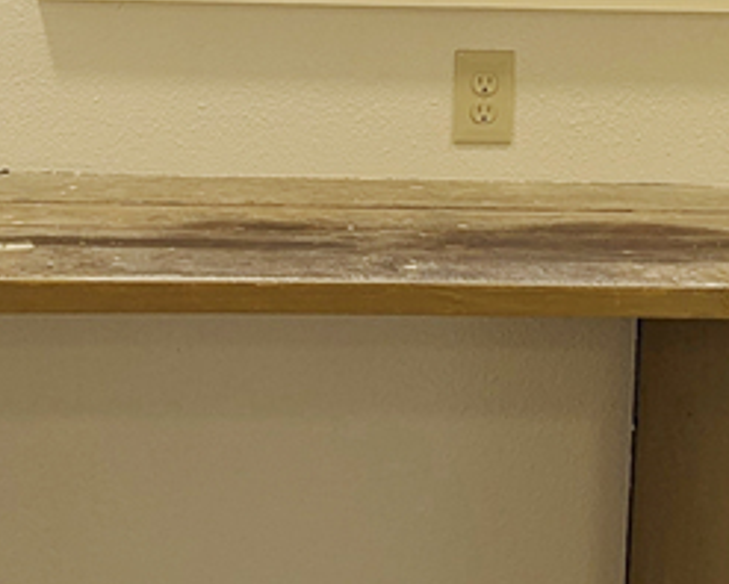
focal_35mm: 136
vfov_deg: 11.2
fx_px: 2937
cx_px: 325
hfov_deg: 14.1
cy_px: -35
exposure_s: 1/120
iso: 80
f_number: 1.85
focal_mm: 6.81
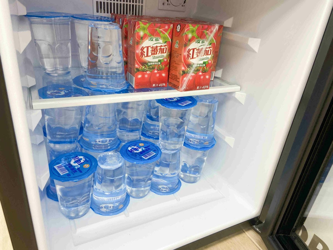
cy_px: 125
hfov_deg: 67.3
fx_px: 250
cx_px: 166
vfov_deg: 53.1
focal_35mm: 26
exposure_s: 1/120
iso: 125
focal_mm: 4.25
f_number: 1.8
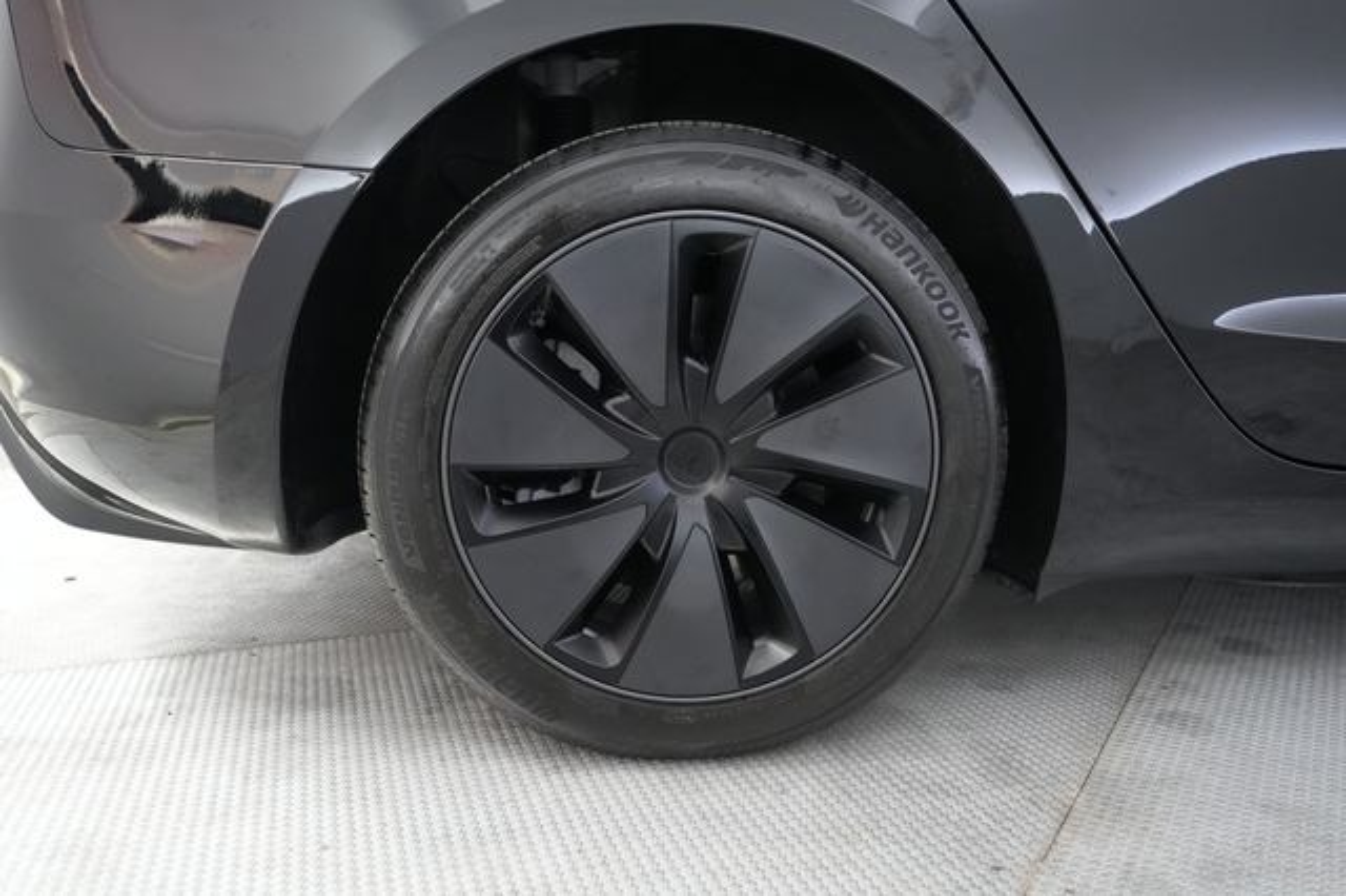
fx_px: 972
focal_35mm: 26
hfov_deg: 69.4
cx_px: 673
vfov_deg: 49.5
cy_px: 448
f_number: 2.8
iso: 8000
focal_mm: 26
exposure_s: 1/160
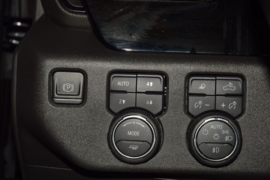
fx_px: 788
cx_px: 135
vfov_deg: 13.0
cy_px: 90
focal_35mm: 105
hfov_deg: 19.5
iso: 100
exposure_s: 1/125
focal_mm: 70
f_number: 8
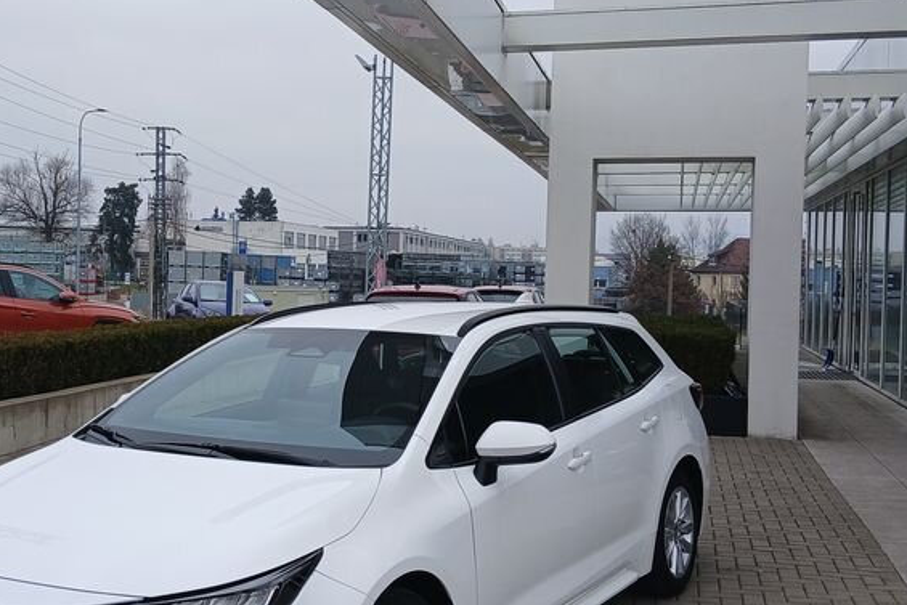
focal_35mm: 49
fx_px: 1235
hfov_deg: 40.0
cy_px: 298
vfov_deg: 27.5
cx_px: 329
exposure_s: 1/100
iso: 25
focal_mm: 3.98
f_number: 1.8
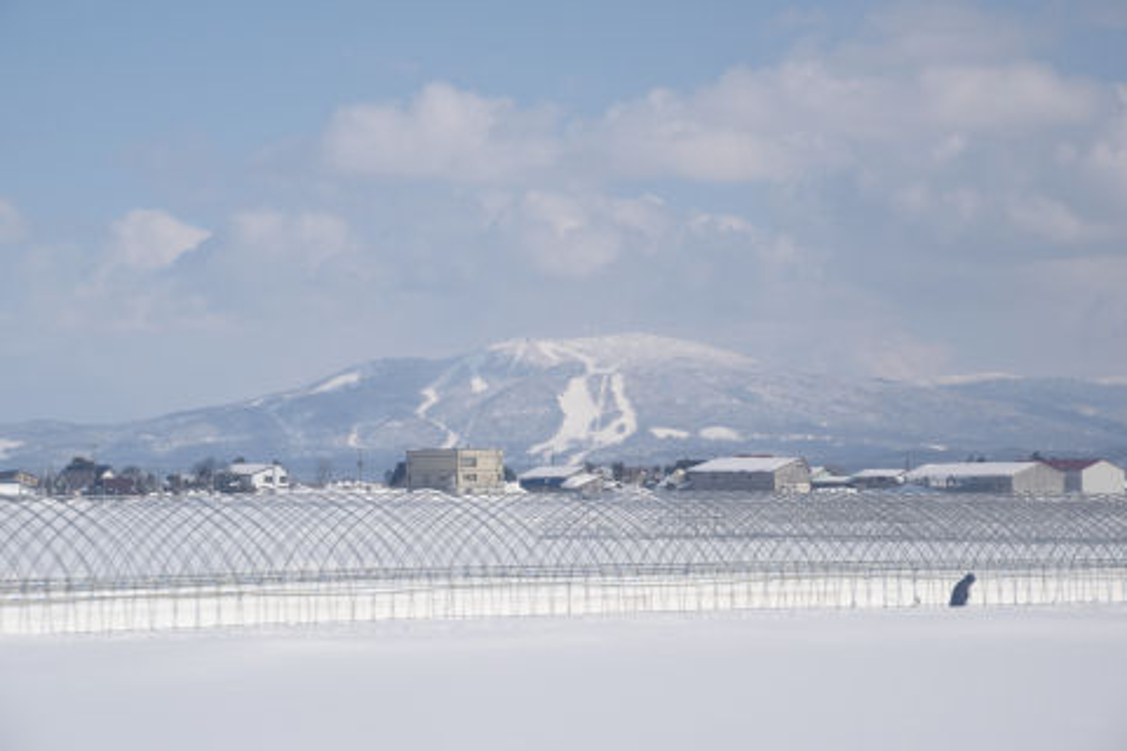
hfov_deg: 17.1
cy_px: 376
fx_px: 3756
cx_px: 564
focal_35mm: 120
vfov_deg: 11.4
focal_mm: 120
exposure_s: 1/180
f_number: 11
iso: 200
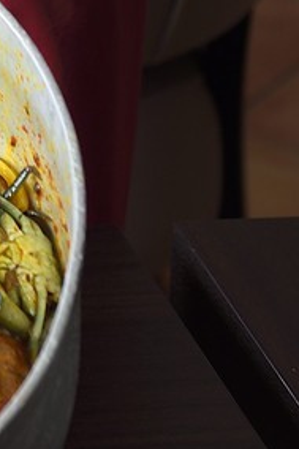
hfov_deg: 6.7
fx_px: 2457
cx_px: -373
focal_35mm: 197
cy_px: -443
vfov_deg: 9.7
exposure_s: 1/100
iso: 200
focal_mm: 35
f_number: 4
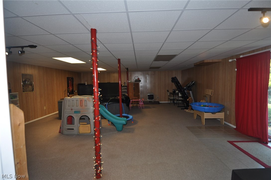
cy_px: 90
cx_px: 136
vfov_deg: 67.2
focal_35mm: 18
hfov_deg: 90.1
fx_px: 135
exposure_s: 1/60
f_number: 4
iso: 200
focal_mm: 12
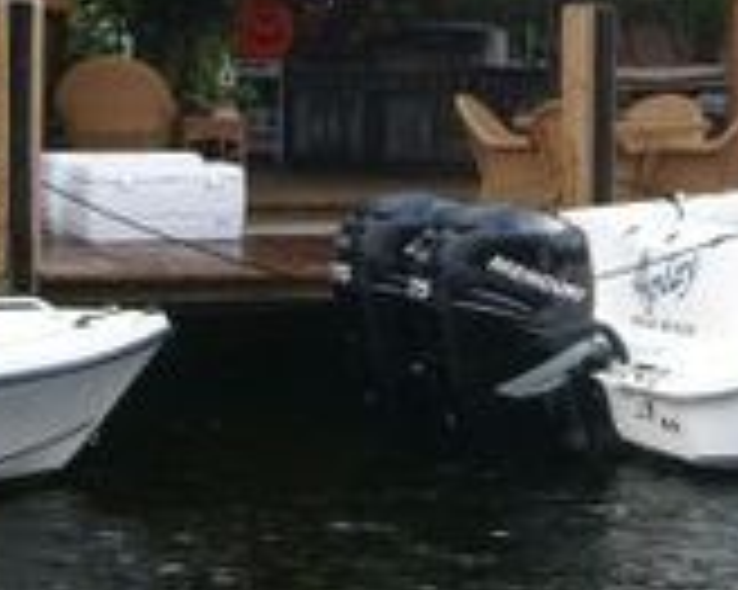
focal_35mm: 111
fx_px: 2423
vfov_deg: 13.5
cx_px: 412
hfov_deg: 17.3
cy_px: -90
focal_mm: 5.8
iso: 80
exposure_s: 1/250
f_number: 2.8
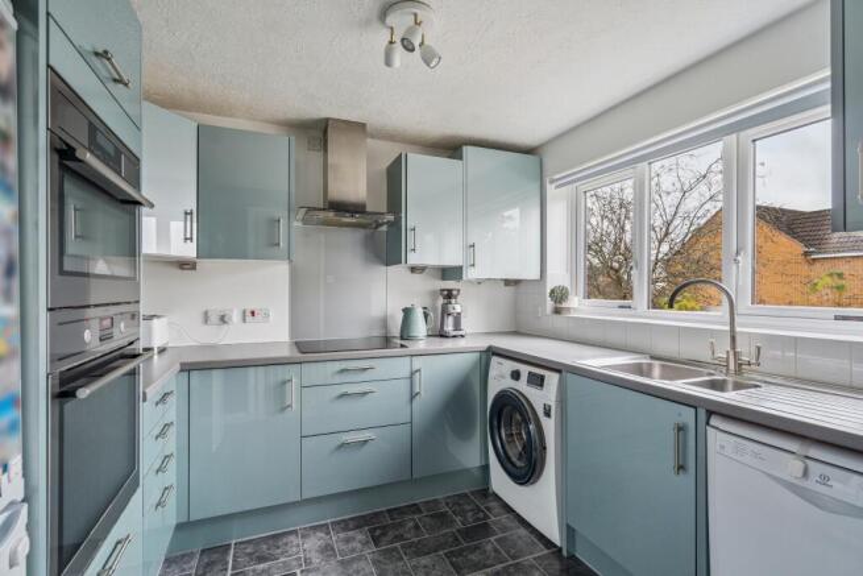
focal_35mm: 16
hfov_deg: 96.7
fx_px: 384
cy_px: 288
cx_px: 432
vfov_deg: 73.8
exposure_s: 1/8
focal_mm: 16
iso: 320
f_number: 5.6
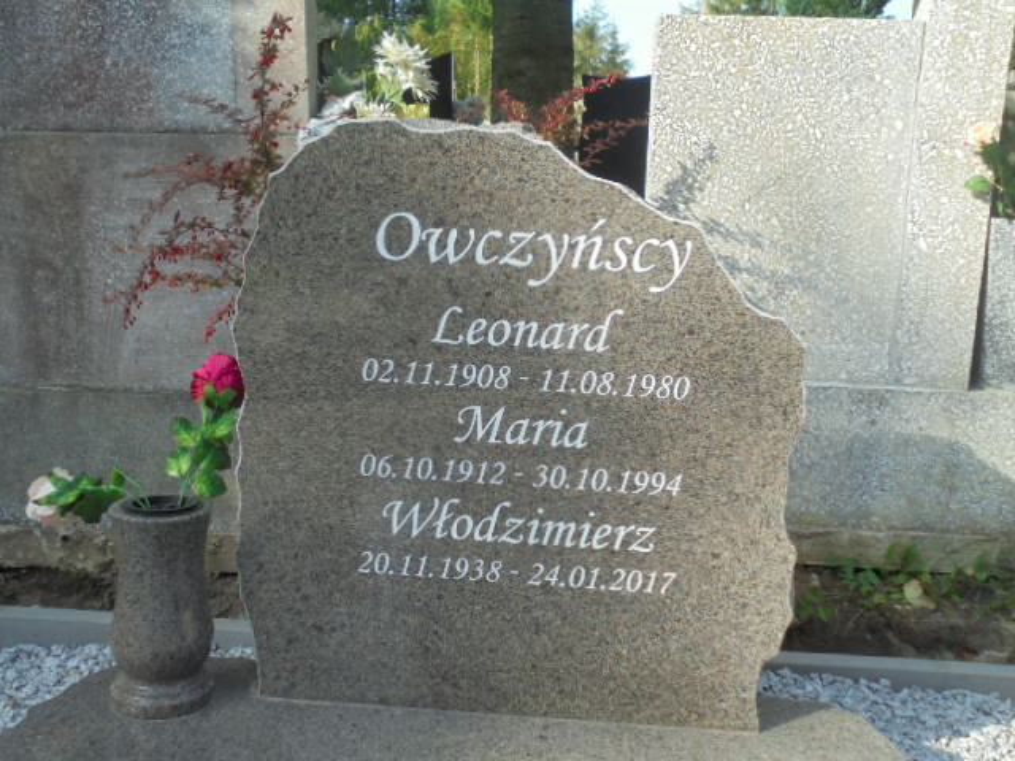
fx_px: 1114
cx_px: 508
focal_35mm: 38
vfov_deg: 37.7
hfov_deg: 49.0
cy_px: 380
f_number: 4.2
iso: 100
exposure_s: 1/250
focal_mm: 6.9
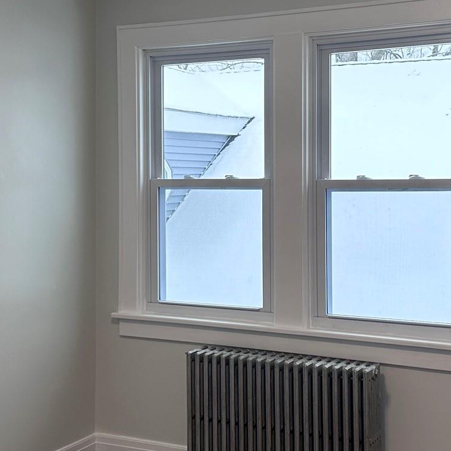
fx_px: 840
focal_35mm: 57
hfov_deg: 30.0
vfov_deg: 30.0
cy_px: 188
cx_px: 223
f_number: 1.78
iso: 160
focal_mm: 6.86
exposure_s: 1/120
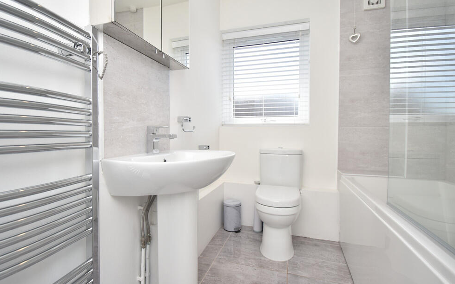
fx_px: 198
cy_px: 139
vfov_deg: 71.3
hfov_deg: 97.8
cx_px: 222
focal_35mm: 16
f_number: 4.5
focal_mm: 10
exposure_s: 1/200
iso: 250
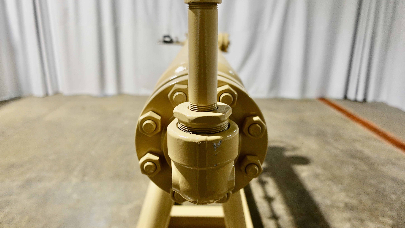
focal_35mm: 26
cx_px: 203
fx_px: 279
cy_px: 94
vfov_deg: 44.2
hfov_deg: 71.9
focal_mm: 9.4
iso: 640
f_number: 1.8
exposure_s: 1/40
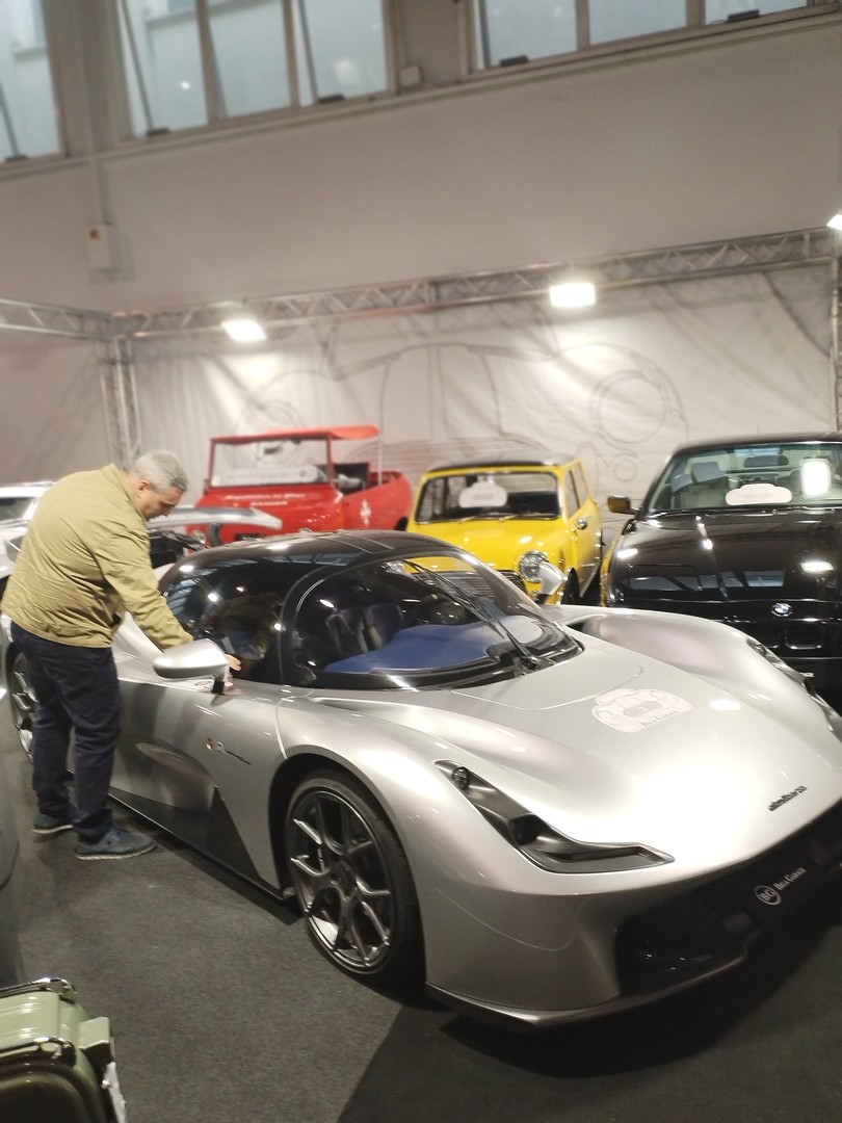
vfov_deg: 69.4
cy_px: 562
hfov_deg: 54.9
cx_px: 421
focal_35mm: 25
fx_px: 811
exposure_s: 1/50
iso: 130
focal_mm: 2.02
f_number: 4
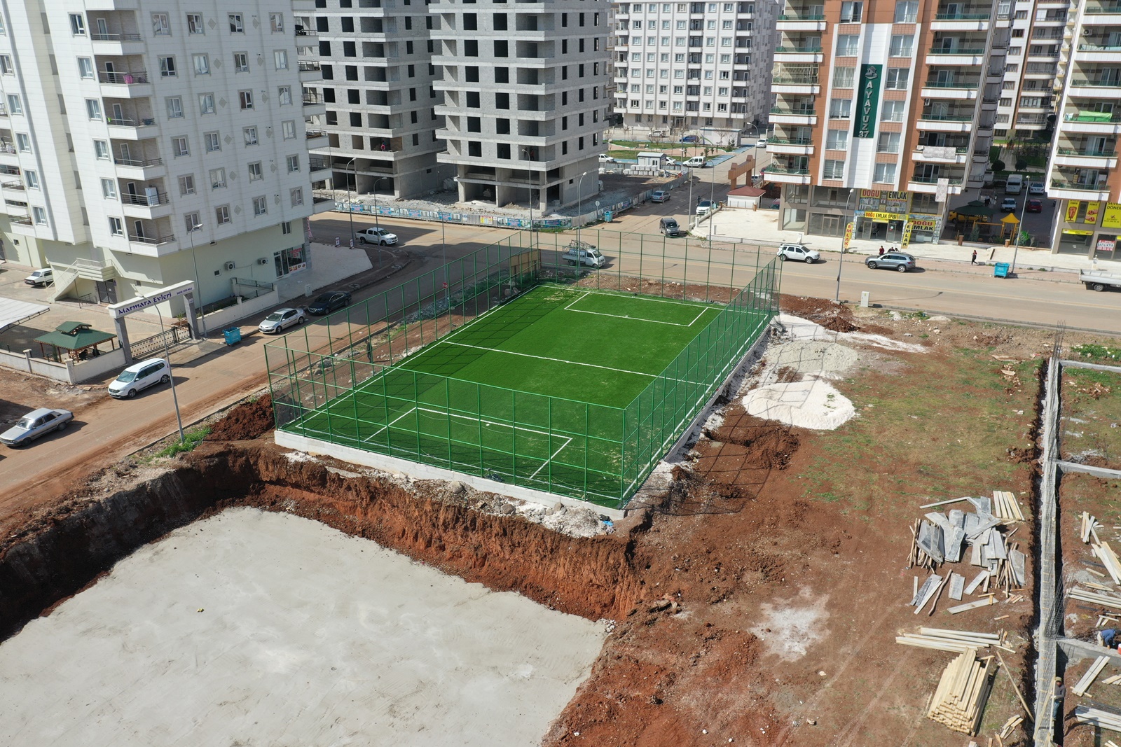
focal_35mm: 28
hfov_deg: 65.5
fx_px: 872
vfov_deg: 46.4
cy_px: 374
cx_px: 560
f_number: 5.6
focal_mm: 10.26
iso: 100
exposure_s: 1/500
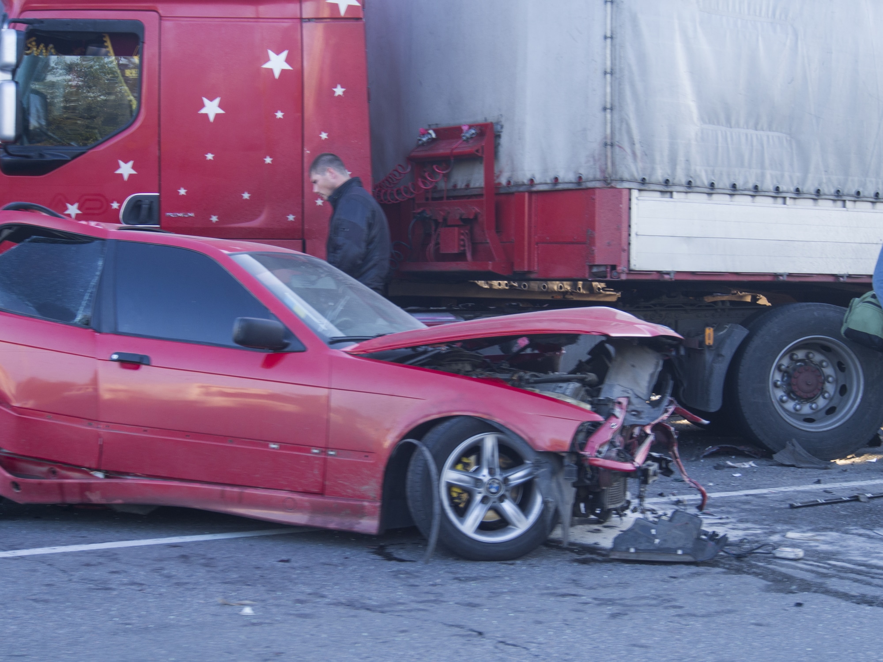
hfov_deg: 28.6
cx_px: 442
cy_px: 331
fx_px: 1735
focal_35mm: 68
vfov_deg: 21.6
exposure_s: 1/60
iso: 250
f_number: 5.6
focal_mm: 34
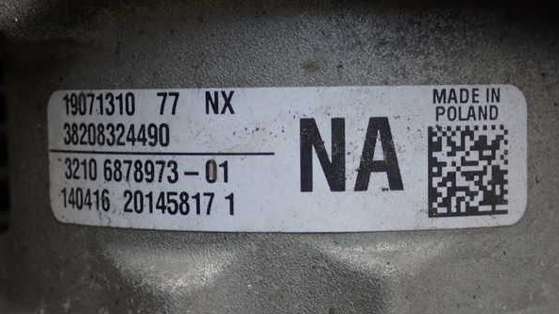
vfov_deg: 14.2
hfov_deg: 25.0
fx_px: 1260
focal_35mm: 85
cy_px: 182
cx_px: 281
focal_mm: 13.65
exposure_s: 1/100
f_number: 4.1
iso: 200
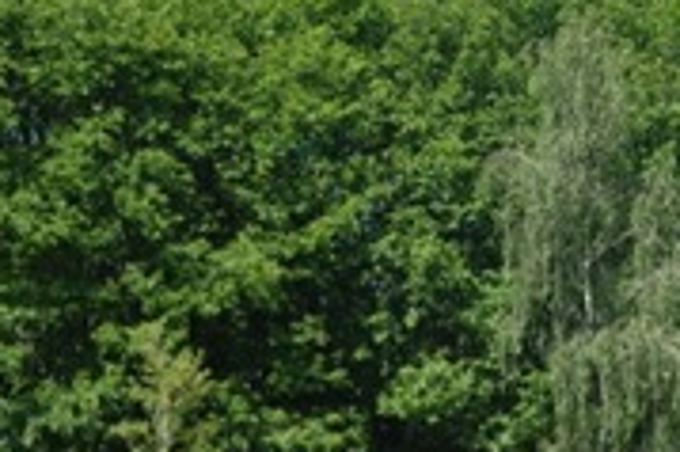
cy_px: 496
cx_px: 786
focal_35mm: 189
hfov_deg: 10.7
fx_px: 3567
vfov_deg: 7.2
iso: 100
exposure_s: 1/160
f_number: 6.3
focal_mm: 50
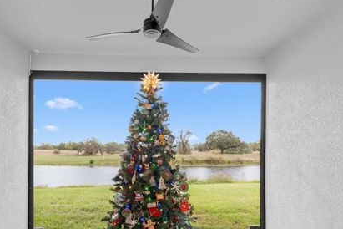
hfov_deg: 73.5
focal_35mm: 24
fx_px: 229
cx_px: 151
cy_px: 158
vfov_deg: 51.9
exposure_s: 1/5
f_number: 9
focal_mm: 14
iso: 100
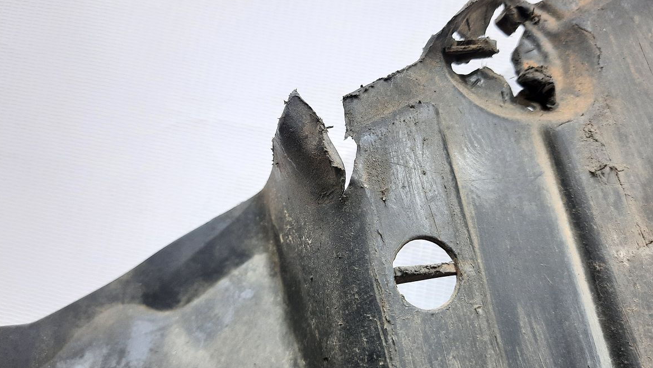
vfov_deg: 41.5
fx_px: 485
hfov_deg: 67.9
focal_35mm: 28
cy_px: 178
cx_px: 330
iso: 200
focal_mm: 4.6
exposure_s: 1/50
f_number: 2
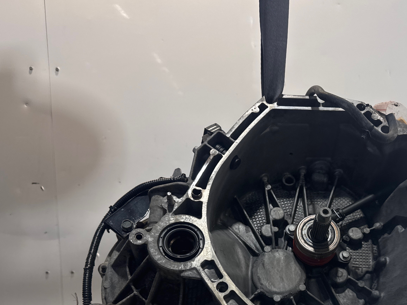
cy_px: 260
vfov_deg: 33.0
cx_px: 293
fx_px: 494
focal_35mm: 42
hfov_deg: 43.7
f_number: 1.78
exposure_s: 1/100
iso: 64
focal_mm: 6.76
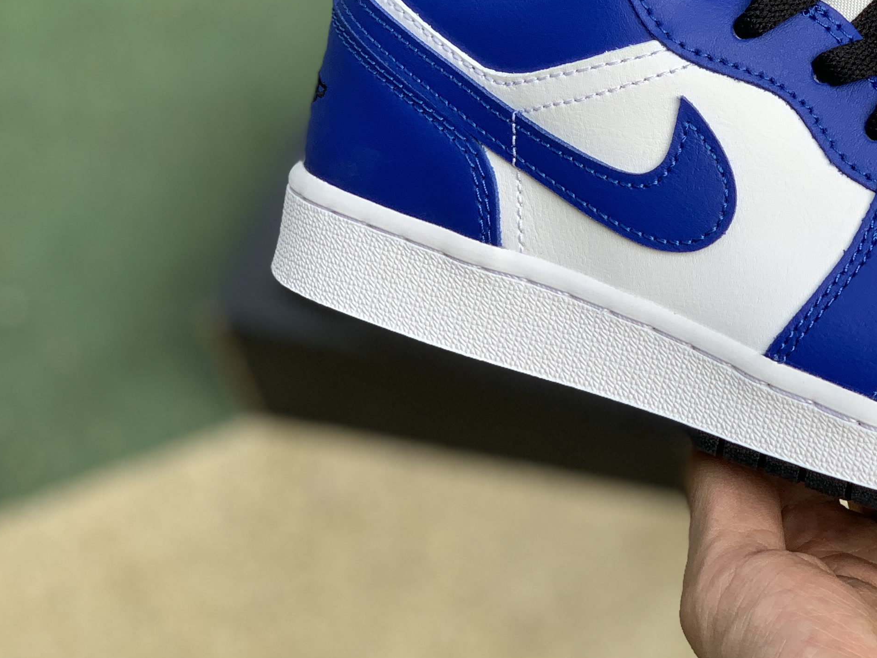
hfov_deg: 17.4
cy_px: 155
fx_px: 2812
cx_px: 827
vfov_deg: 13.3
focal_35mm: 111
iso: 16
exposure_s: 1/153
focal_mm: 6
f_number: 2.4
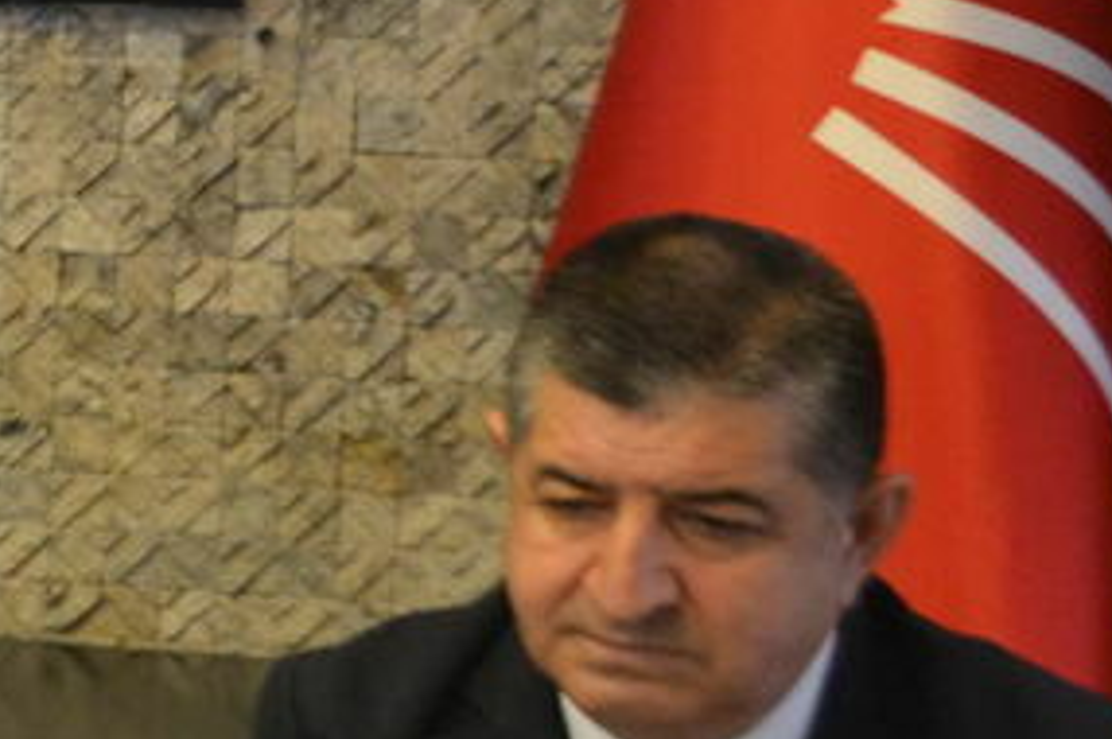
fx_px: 3733
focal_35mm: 121
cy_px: 111
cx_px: -1198
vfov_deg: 11.2
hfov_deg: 14.0
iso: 1250
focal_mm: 18
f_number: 3.5
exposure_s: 1/60
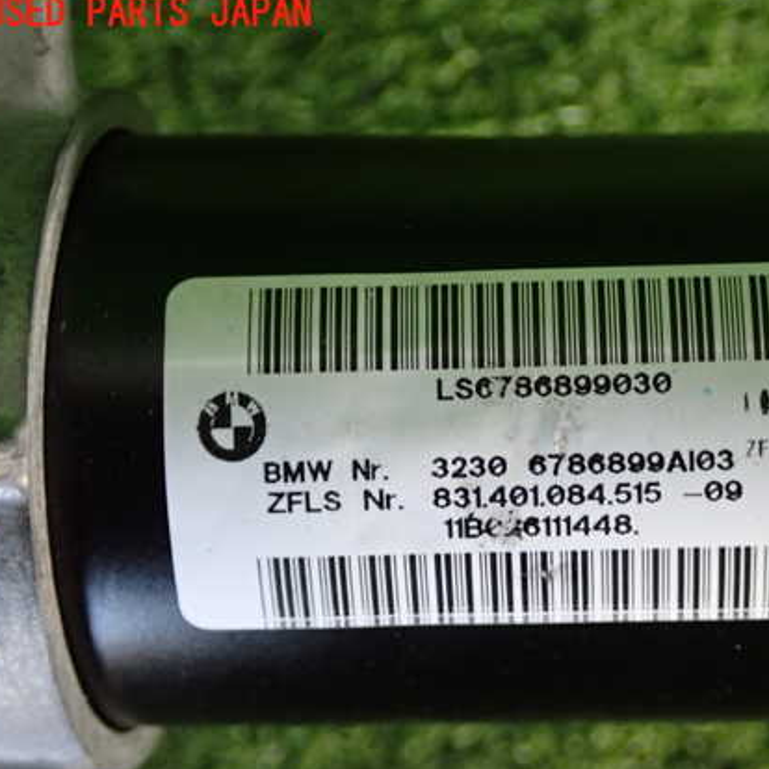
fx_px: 1609
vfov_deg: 26.9
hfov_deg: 26.7
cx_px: 531
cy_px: 409
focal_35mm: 64
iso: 500
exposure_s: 1/50
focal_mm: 9.01
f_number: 3.2
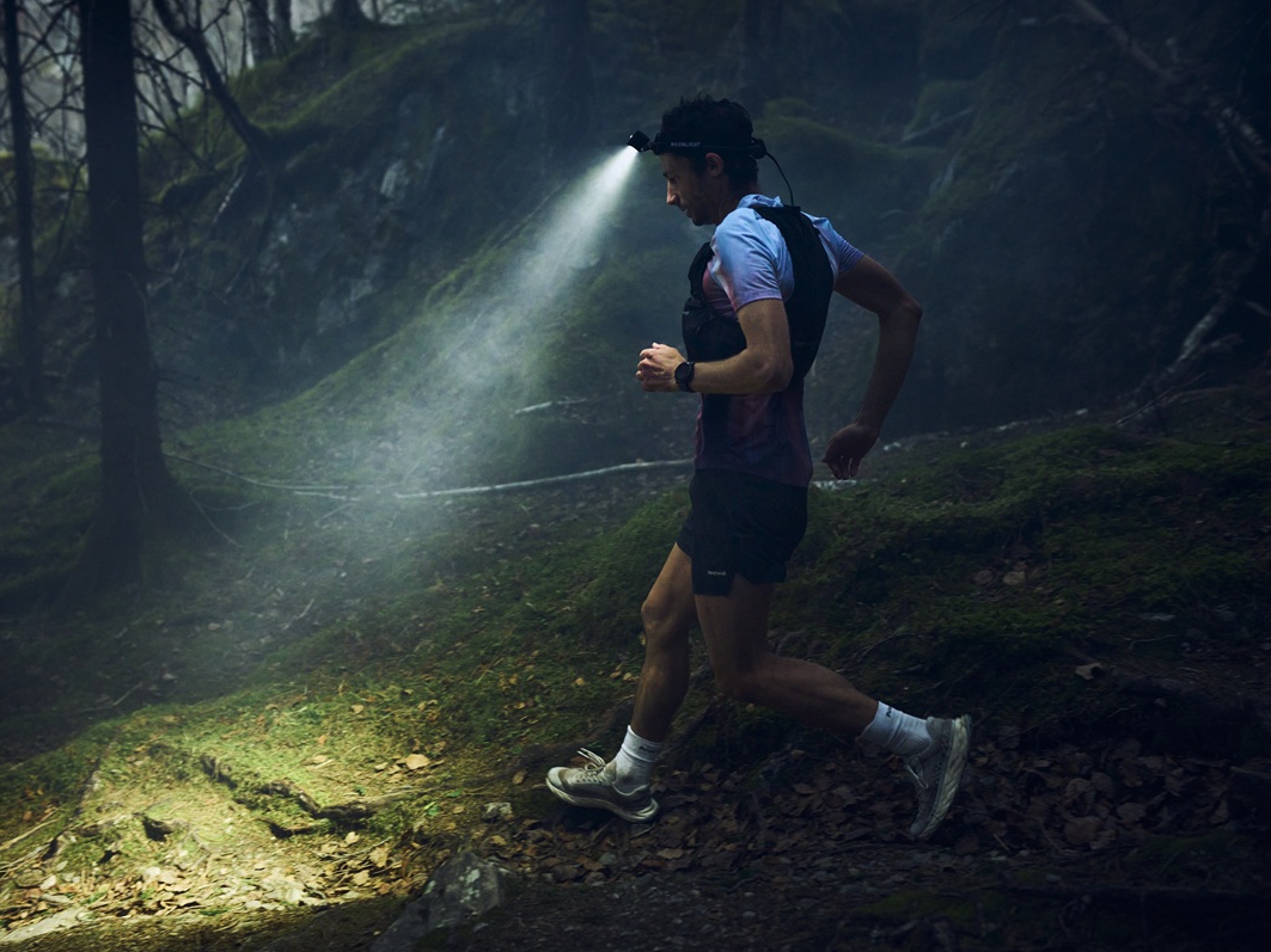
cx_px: 579
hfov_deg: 48.9
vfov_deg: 37.7
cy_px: 477
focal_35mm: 38
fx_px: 1395
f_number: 2.2
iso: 3200
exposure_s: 1/500
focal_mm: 35
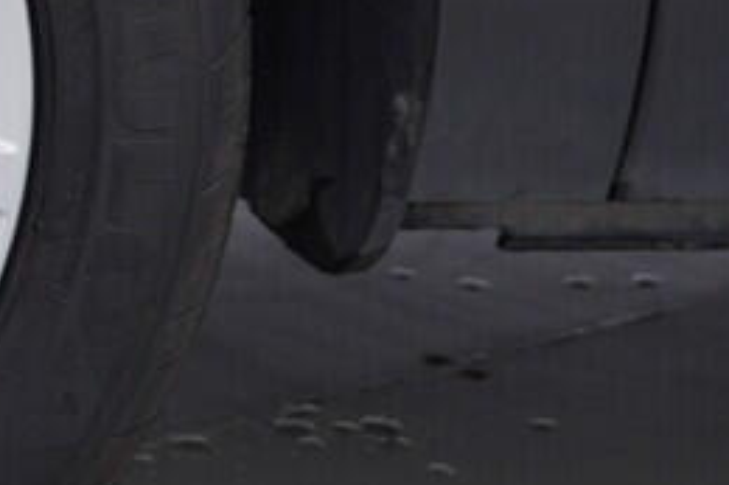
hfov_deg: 13.2
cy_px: -63
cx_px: -538
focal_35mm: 142
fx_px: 2874
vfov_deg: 9.5
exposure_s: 1/60
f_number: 4
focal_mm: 24
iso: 125
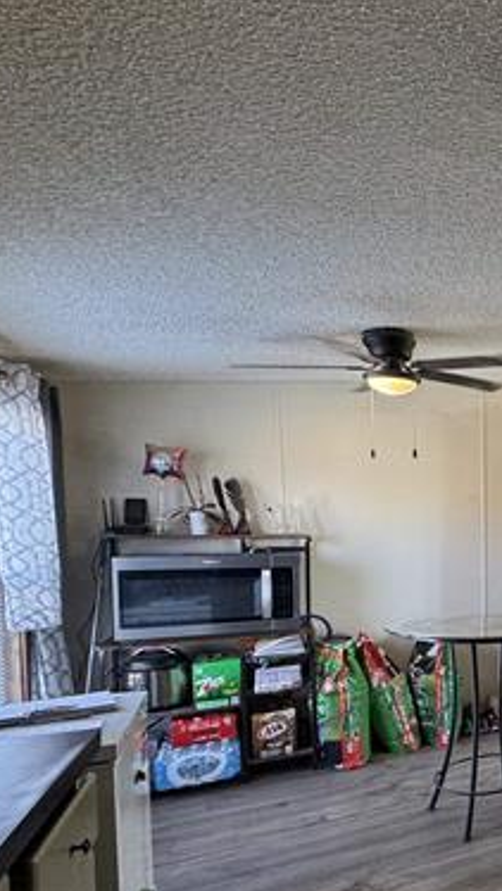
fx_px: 615
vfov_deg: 70.7
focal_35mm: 26
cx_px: 697
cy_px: 561
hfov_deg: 31.0
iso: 160
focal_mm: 2.22
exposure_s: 1/60
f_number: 2.2
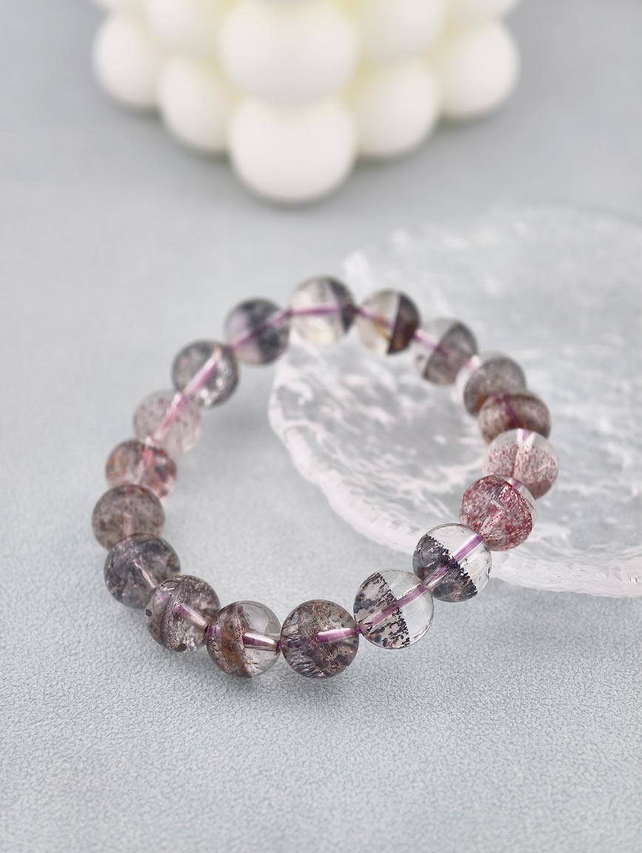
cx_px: 321
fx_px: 2097
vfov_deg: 23.0
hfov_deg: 17.4
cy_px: 426
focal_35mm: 85
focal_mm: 22.48
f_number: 2.67
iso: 125
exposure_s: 1/160
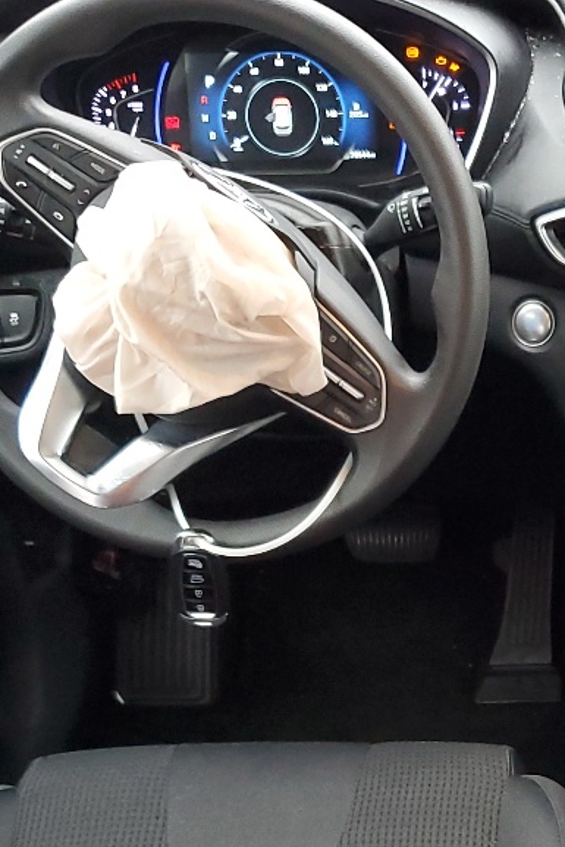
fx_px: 1764
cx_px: 665
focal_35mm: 75
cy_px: 788
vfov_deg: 26.0
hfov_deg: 17.4
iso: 190
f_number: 1.5
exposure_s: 1/60.2
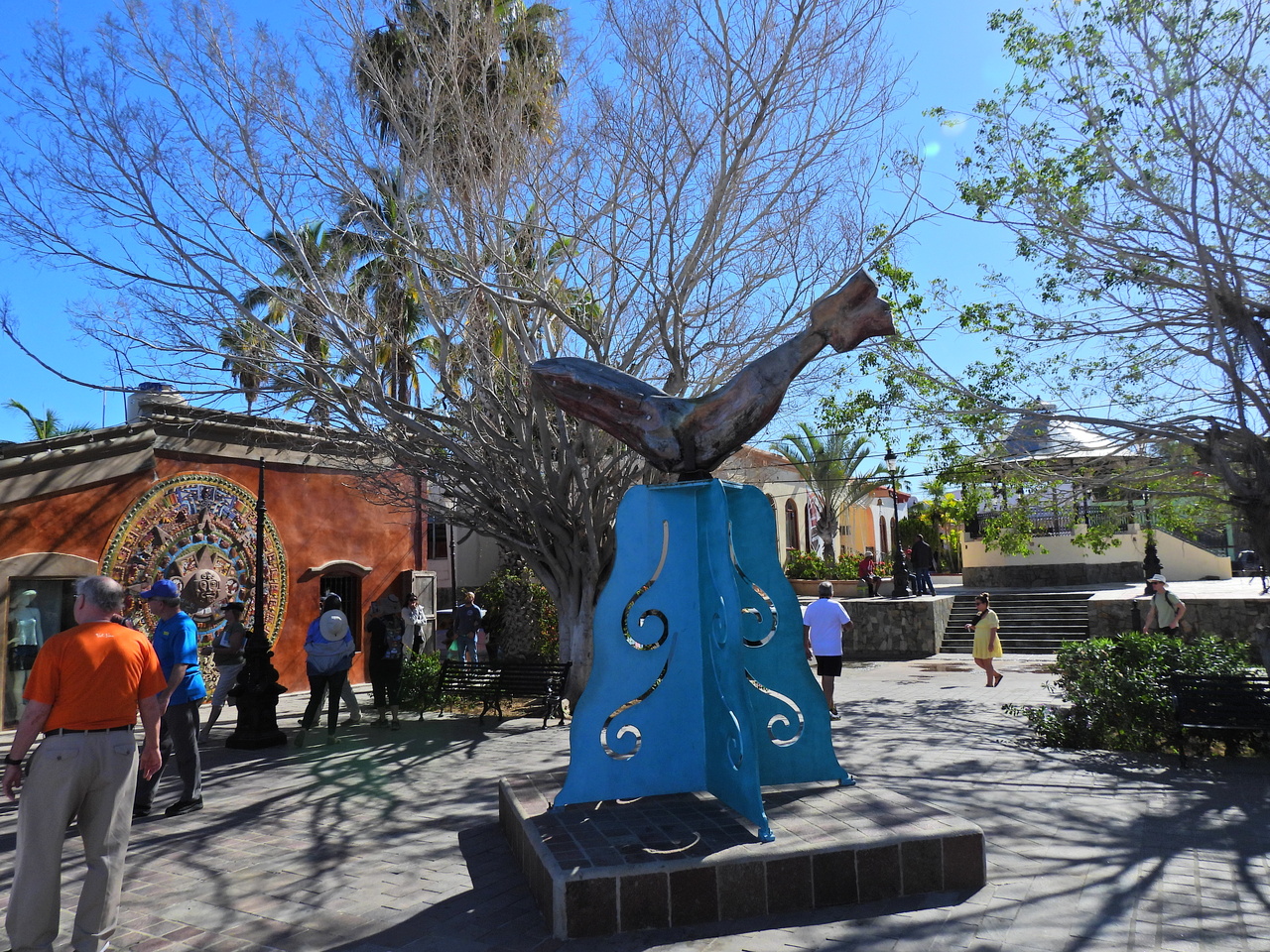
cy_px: 476
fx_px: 881
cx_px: 635
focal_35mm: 24
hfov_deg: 71.6
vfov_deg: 56.8
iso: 100
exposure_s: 1/2000
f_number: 3.2
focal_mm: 4.3
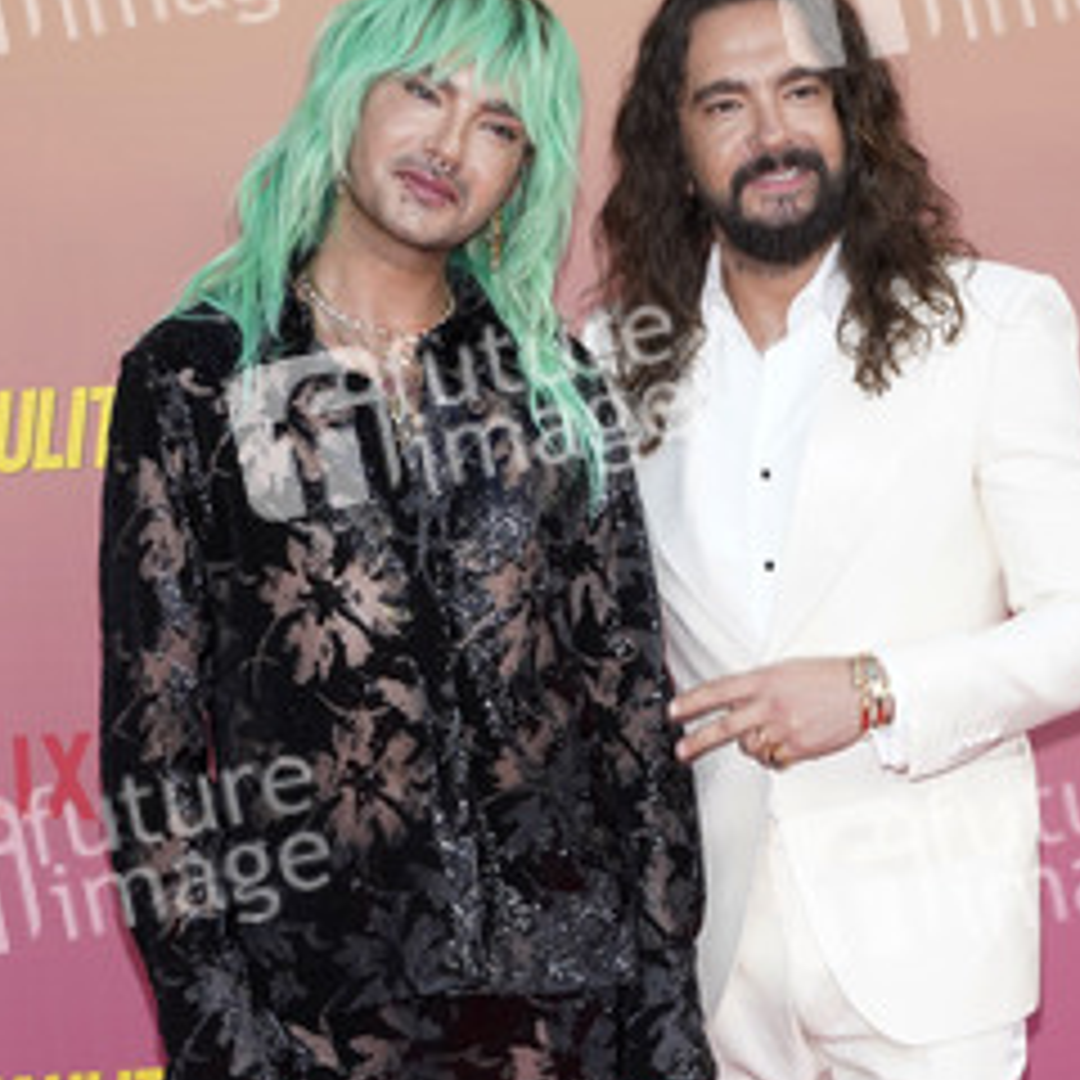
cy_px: 639
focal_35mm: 65
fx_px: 2294
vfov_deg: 26.4
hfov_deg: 26.5
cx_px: 590
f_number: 5.6
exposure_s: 1/160
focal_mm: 46
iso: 320
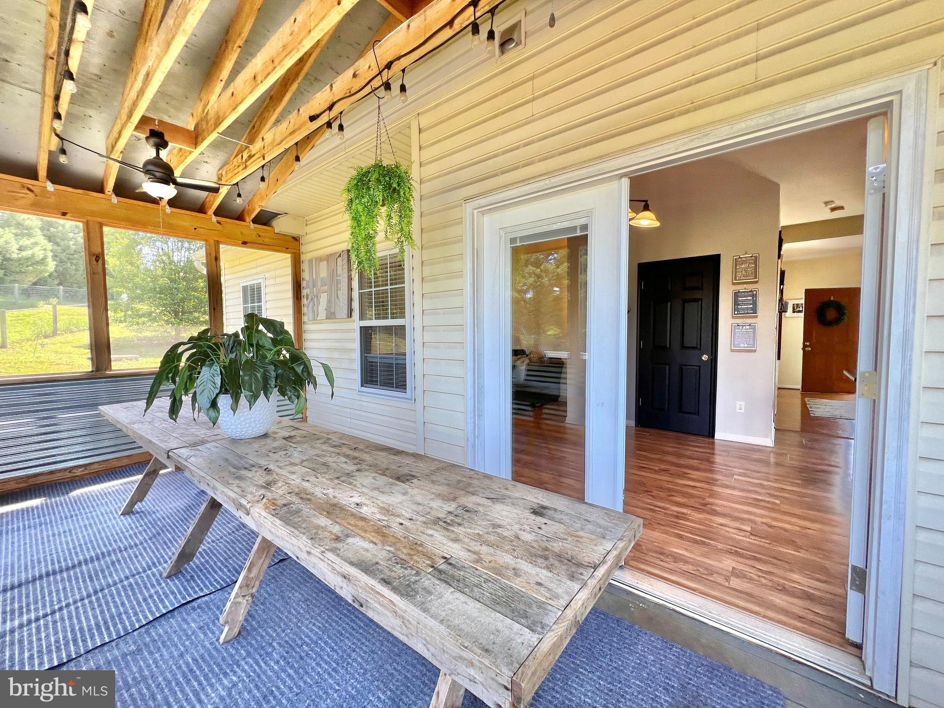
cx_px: 472
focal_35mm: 13
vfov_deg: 89.9
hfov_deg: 106.2
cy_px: 354
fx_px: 355
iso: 40
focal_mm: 1.57
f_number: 1.8
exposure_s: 1/99
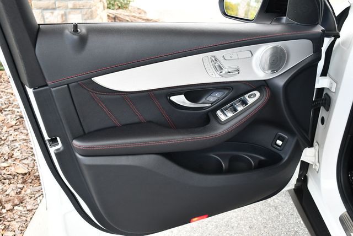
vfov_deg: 36.9
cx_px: 176
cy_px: 118
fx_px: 353
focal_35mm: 36
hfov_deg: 53.1
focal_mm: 18
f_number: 3.8
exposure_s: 1/250
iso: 400
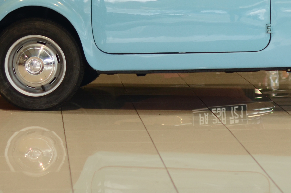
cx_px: 249
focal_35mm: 190
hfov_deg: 10.8
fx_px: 1533
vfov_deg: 7.2
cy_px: -10
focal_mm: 50
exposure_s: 1/125
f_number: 2
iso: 320
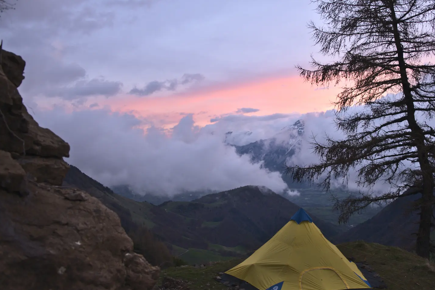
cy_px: 132
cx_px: 272
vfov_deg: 36.9
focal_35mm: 36
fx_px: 435
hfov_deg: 52.6
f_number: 2.8
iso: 160
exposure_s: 1/30
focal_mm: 18
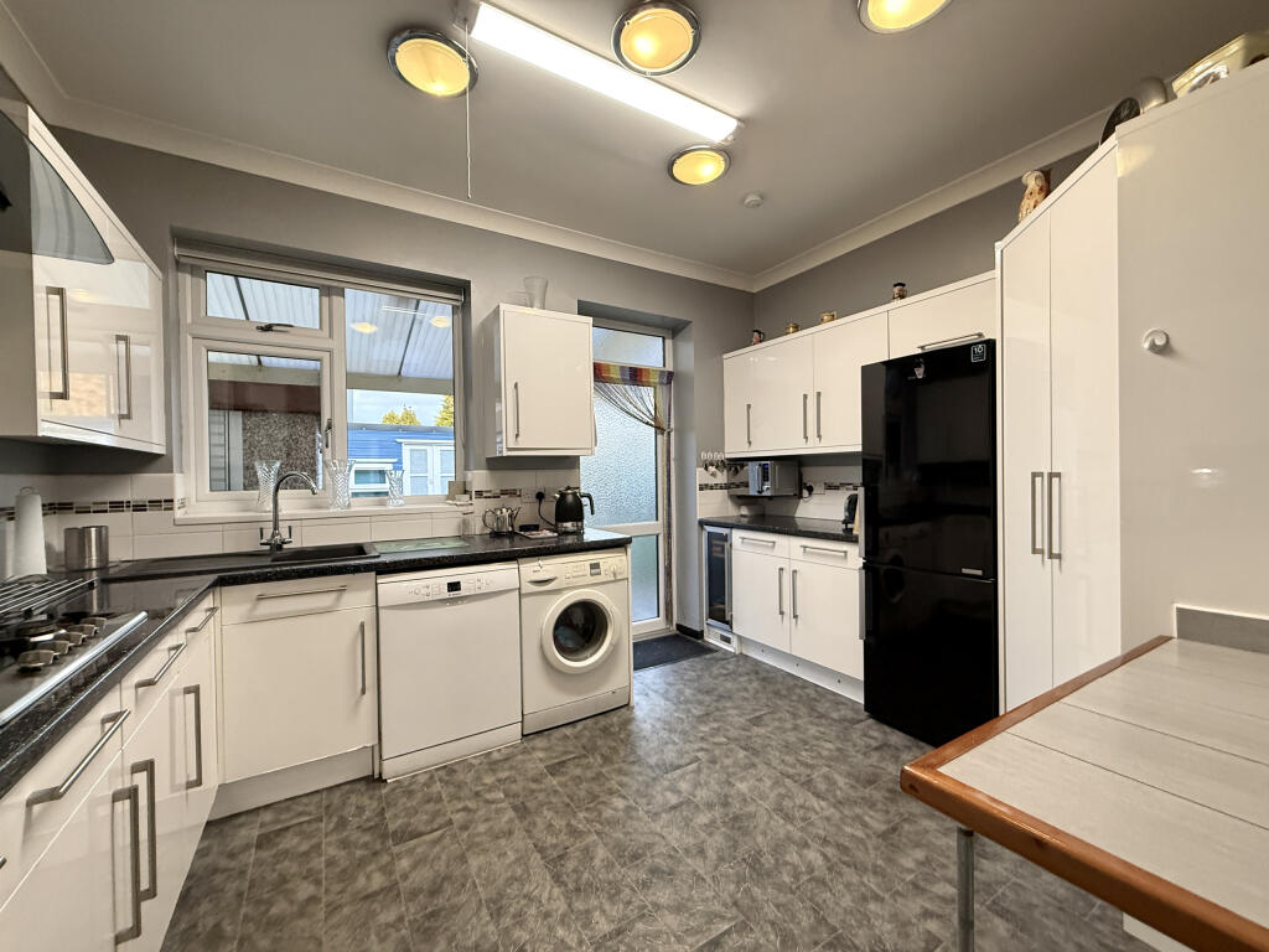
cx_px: 634
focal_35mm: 14
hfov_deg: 102.1
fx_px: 513
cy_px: 476
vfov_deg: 85.7
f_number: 2.2
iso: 640
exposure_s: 1/100
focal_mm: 2.22
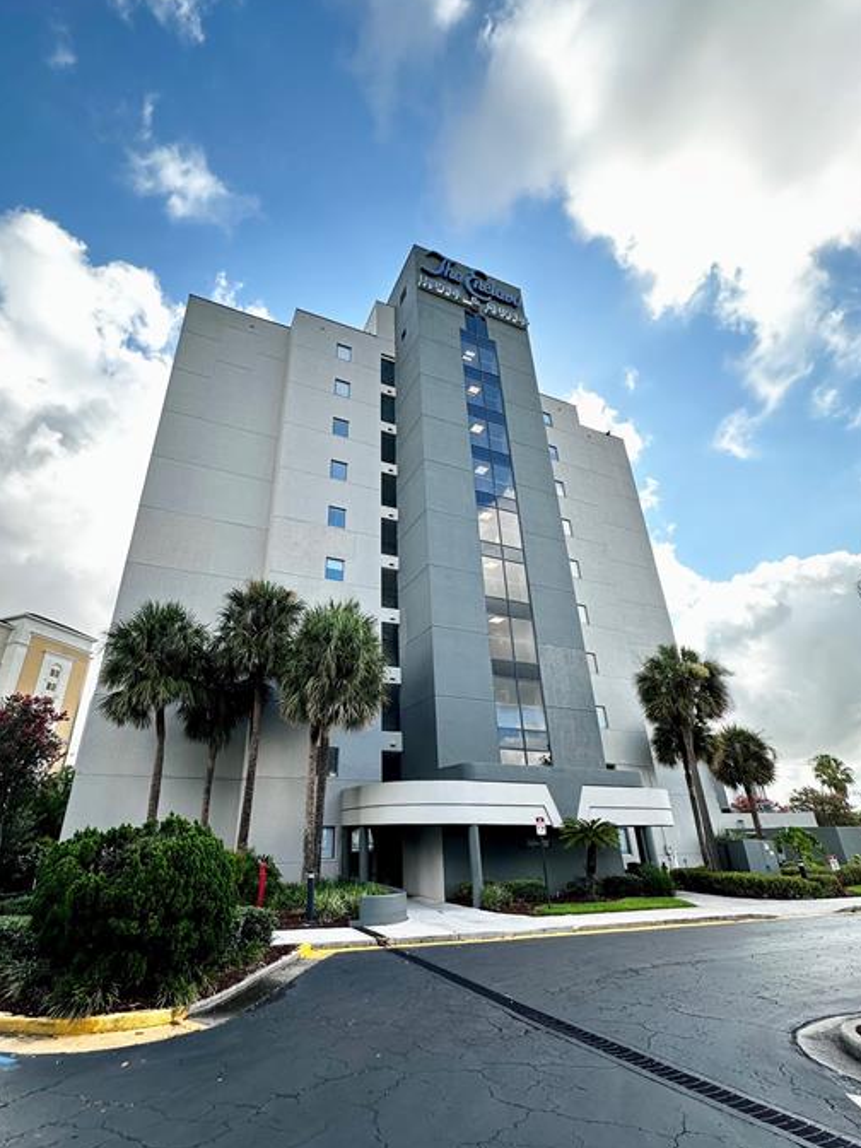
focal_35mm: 16
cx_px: 379
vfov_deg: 94.5
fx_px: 531
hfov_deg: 77.8
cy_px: 581
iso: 40
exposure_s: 1/515
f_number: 2.2
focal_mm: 2.22
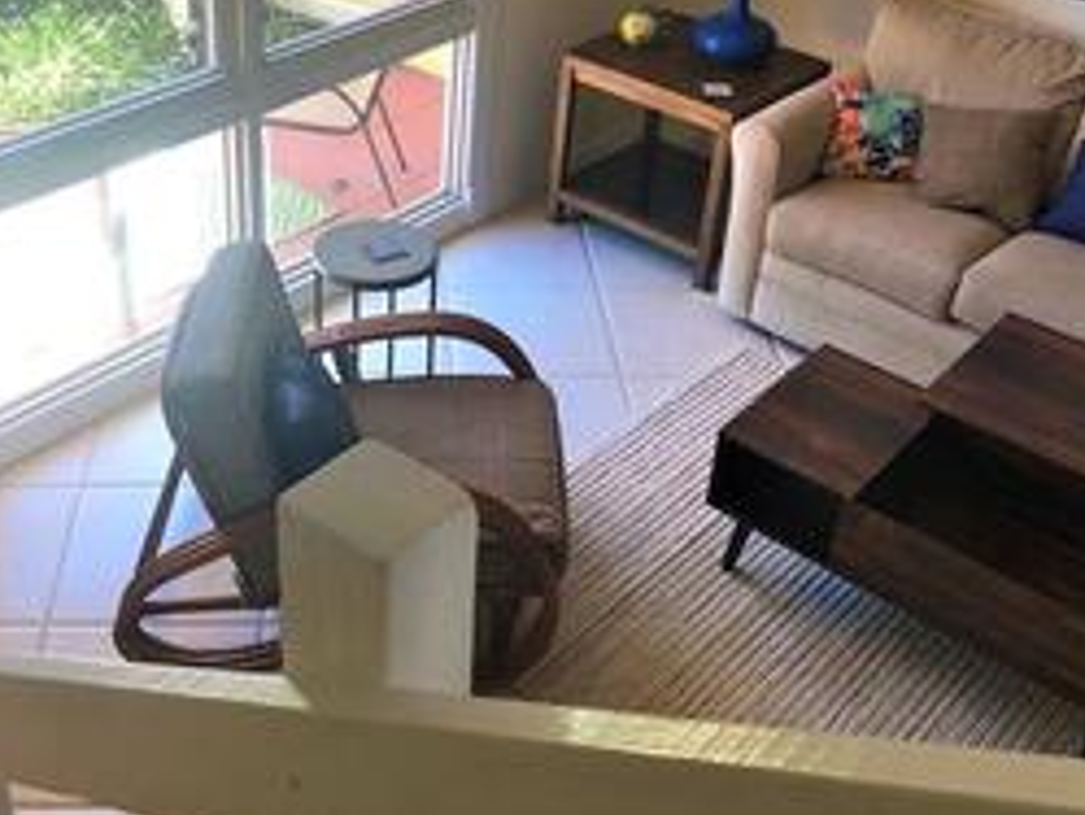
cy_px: 275
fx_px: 1411
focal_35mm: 45
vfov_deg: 32.0
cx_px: 405
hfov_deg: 41.7
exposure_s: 1/40
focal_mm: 4
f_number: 1.8
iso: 25
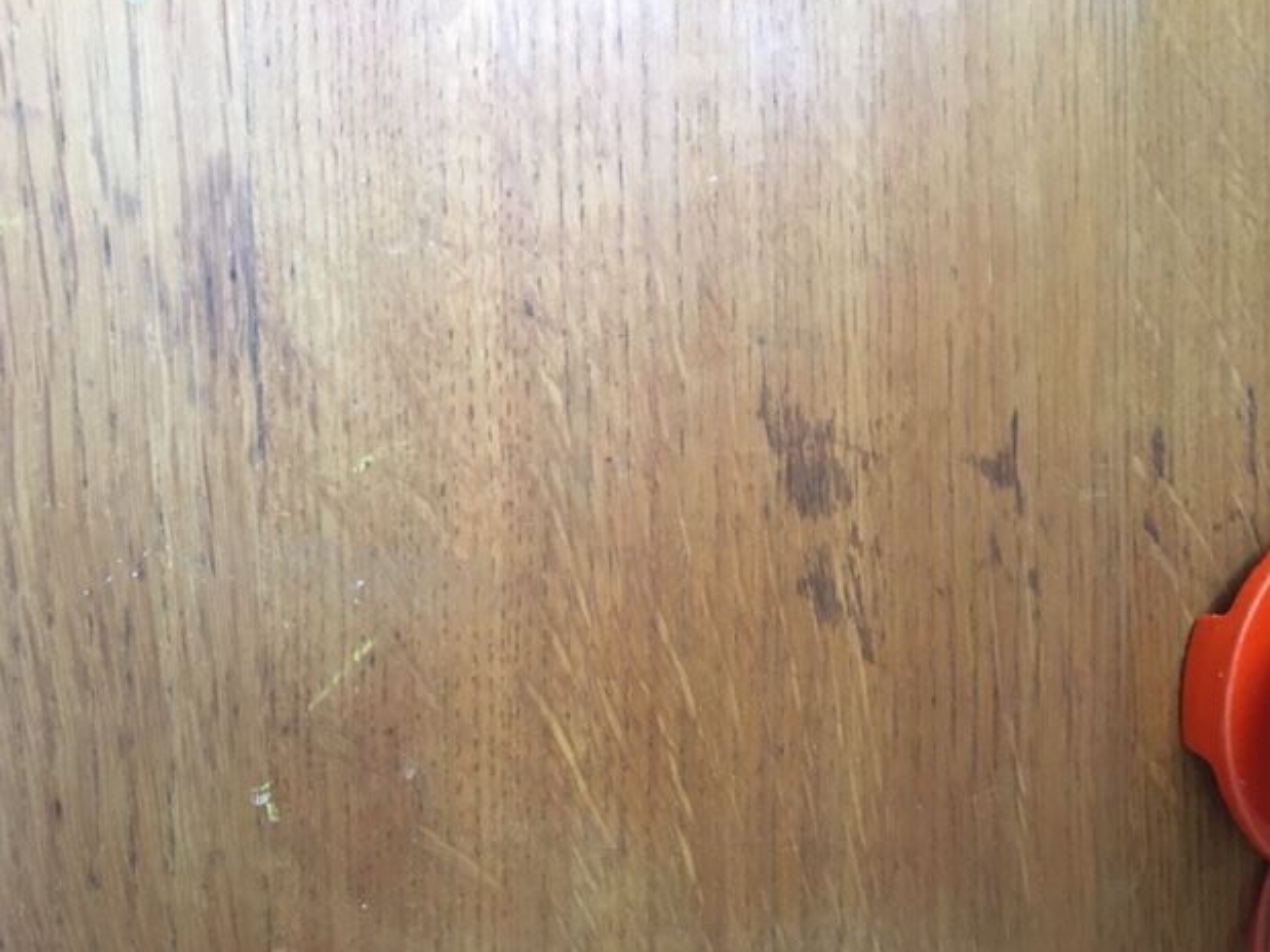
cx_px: 636
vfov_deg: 46.8
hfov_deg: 60.0
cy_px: 480
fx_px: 1100
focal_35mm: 30
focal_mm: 4.15
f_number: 2.2
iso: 250
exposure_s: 1/17
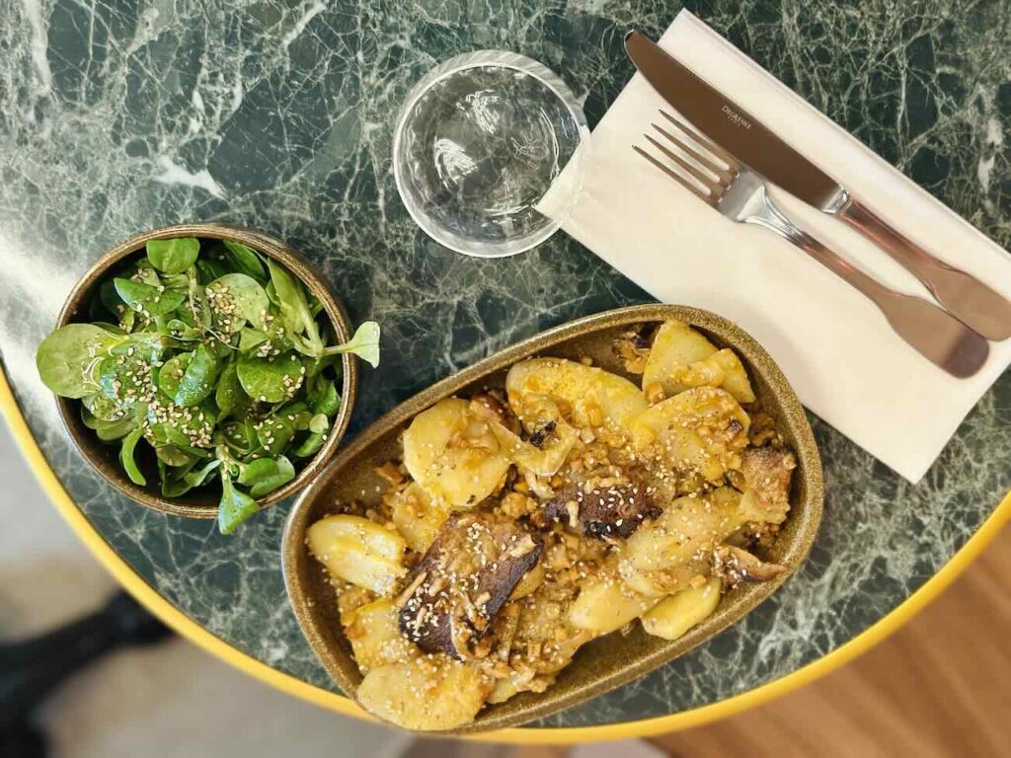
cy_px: 379
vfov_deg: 30.3
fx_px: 1402
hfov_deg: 39.7
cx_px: 506
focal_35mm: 48
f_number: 1.78
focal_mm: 6.86
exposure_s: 1/39
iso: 640
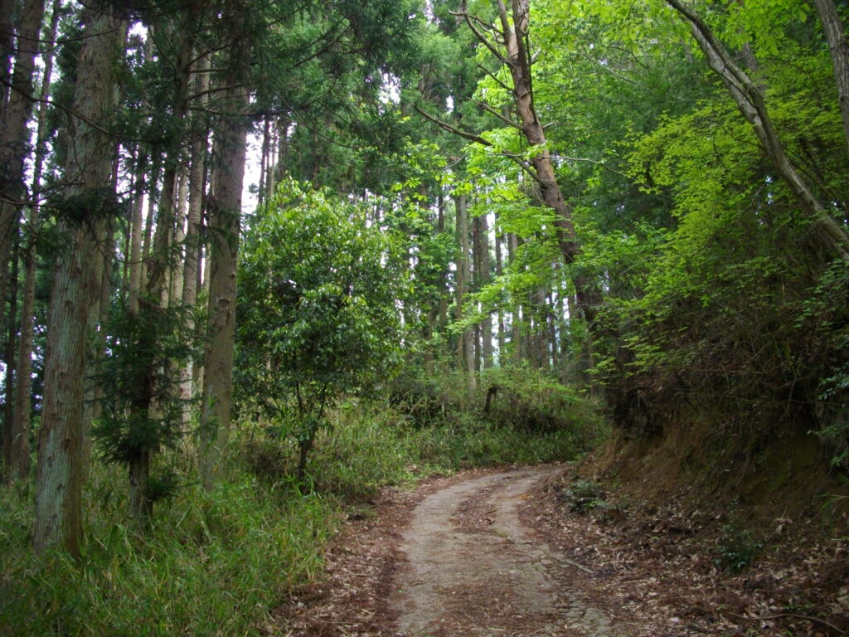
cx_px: 424
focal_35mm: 37
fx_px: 907
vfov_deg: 38.7
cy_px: 318
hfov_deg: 50.1
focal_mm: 6.2
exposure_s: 1/125
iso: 180
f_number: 2.8
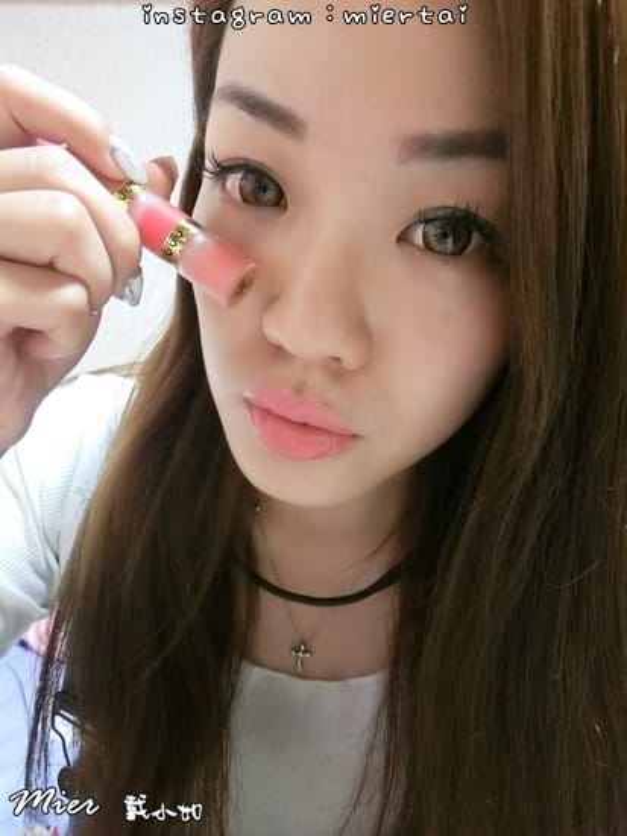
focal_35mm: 21
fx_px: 507
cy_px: 418
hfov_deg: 63.5
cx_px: 314
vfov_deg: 79.0
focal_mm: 4.58
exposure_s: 1/20
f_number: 2.8
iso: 1000
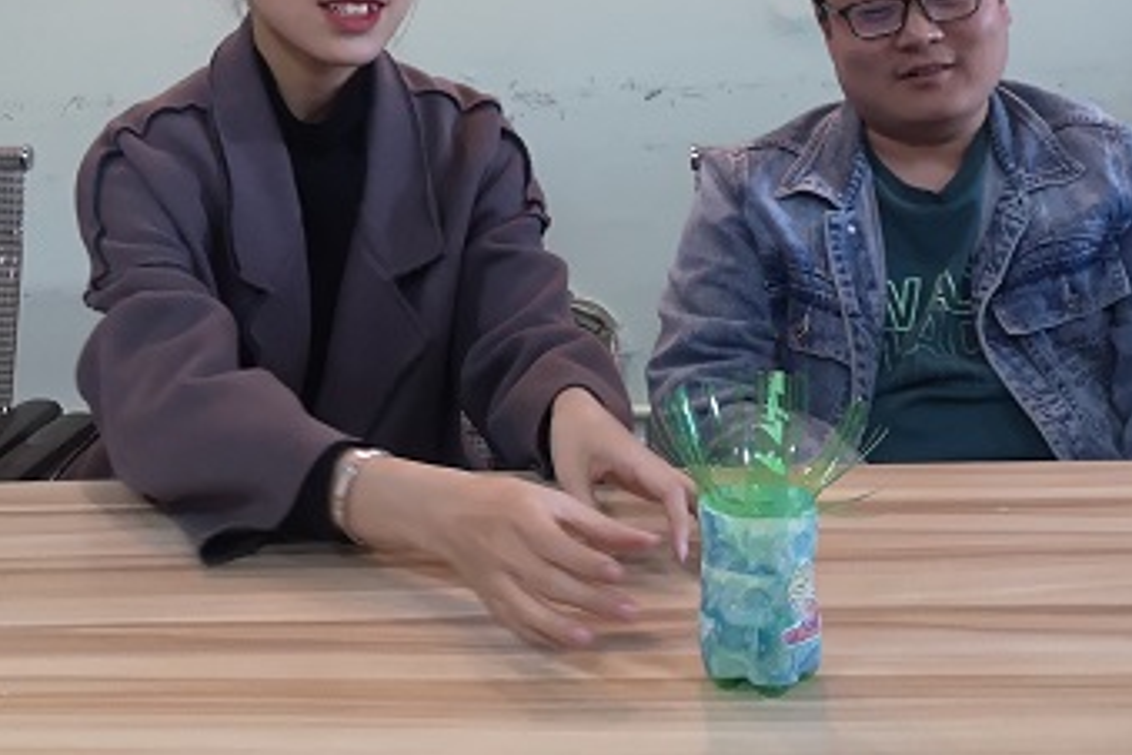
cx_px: 608
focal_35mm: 53
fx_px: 1666
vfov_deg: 25.0
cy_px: 120
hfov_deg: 37.5
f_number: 1.8
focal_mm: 3.95
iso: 640
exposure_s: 1/100
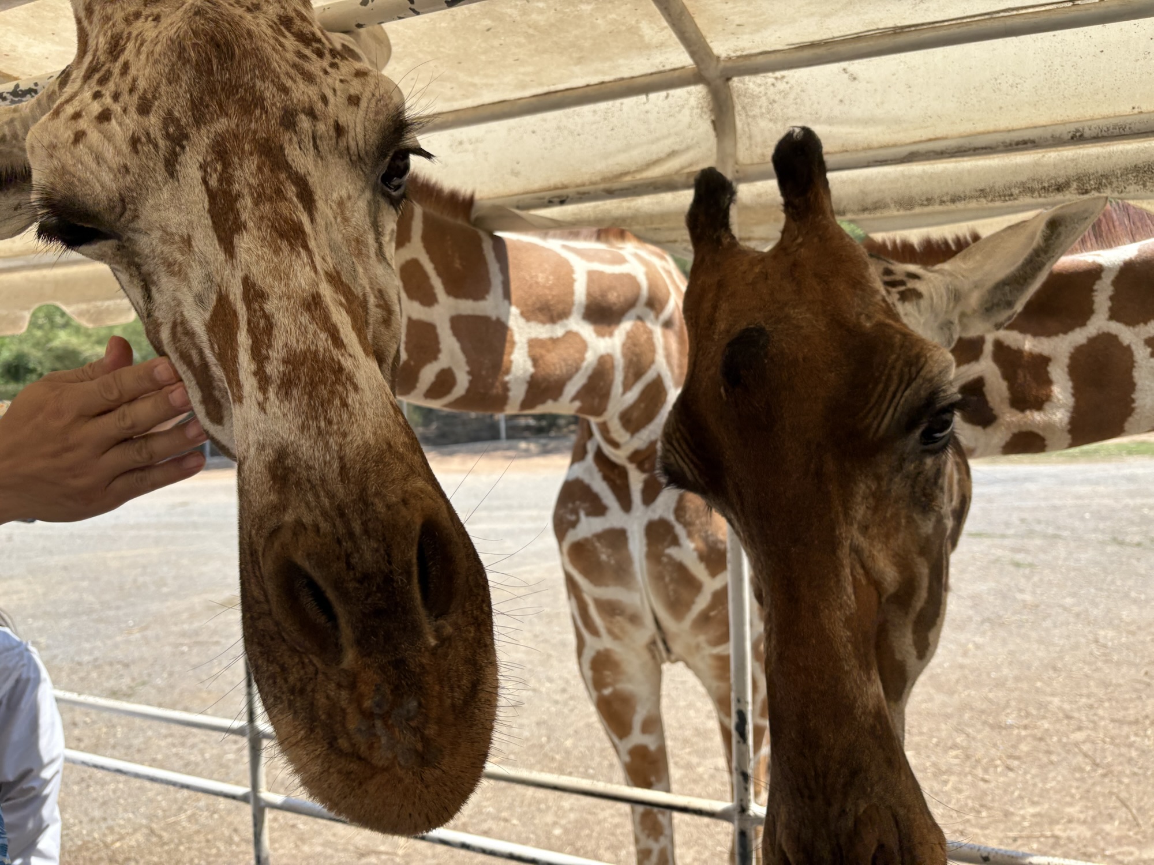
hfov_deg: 67.3
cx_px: 577
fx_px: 867
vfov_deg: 53.1
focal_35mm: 26
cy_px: 432
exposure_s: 1/1706
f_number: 1.6
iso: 50
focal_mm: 5.96
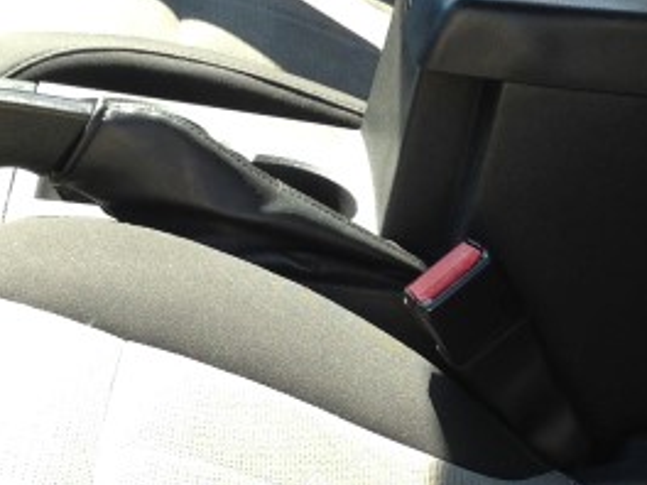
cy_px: 245
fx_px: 2392
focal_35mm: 128
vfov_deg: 11.6
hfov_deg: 15.4
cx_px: 390
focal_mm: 4.12
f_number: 2.4
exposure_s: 1/175
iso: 50
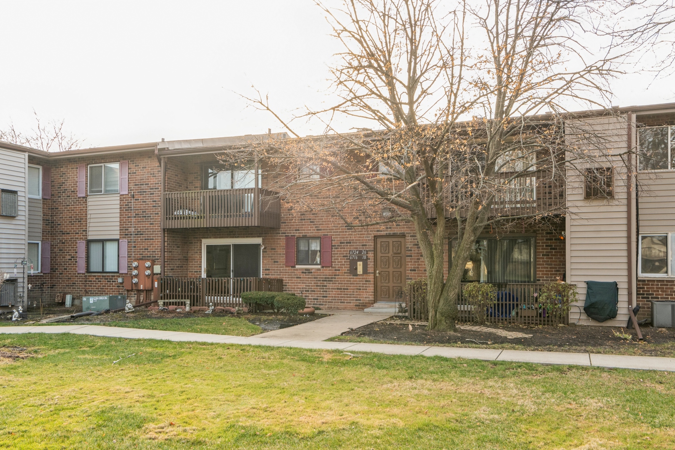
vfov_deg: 46.4
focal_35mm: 28
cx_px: 338
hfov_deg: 65.5
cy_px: 225
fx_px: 525
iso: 400
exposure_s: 1/125
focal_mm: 19
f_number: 9
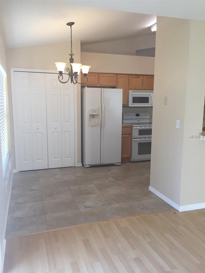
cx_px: 102
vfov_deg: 61.7
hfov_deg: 48.2
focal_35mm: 29
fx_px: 229
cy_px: 136
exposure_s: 1/40
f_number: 2.2
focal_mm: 4.15
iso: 40
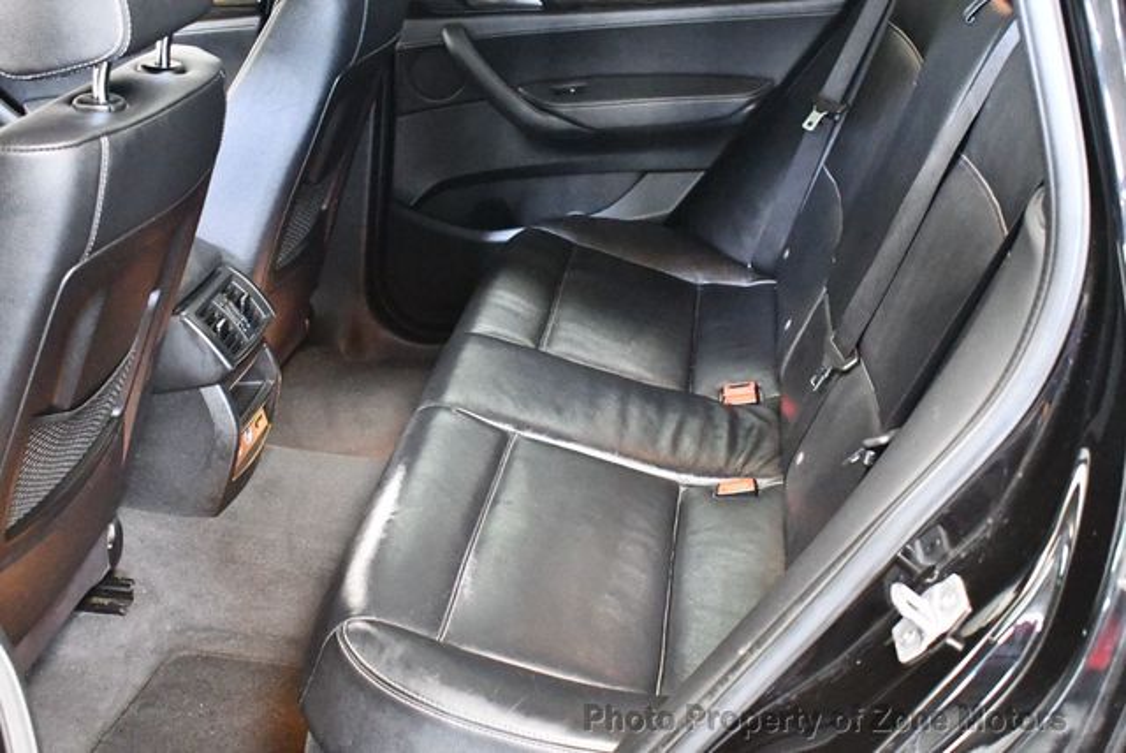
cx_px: 563
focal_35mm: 46
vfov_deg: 29.3
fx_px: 1440
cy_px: 376
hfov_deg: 42.7
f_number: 3.8
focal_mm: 23
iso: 12800
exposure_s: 1/60
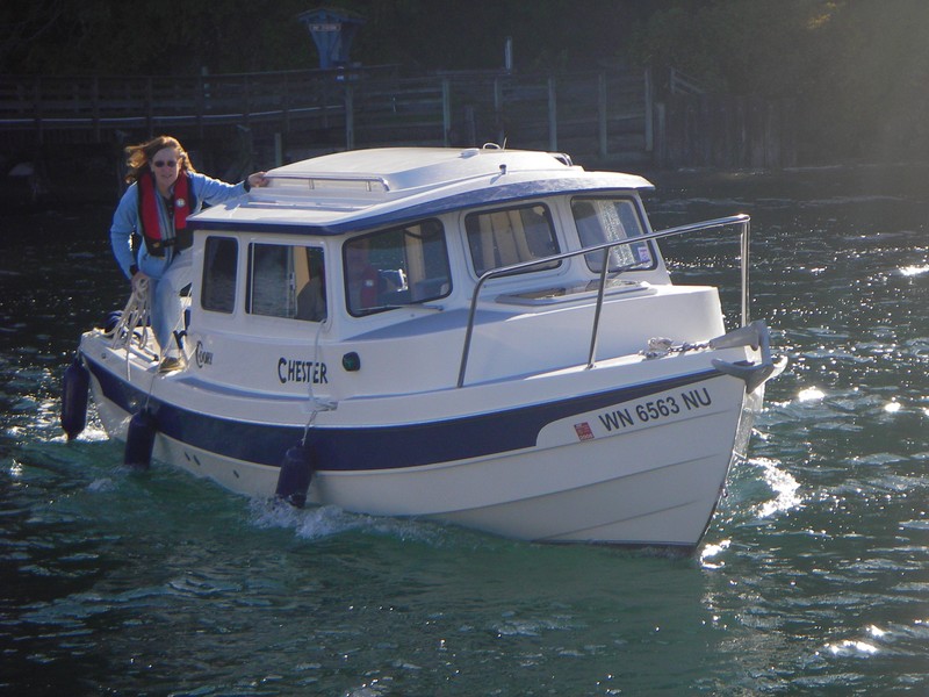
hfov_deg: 17.3
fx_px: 3059
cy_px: 348
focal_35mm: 114
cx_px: 464
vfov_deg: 13.0
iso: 50
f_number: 4
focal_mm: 18.9
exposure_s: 1/320
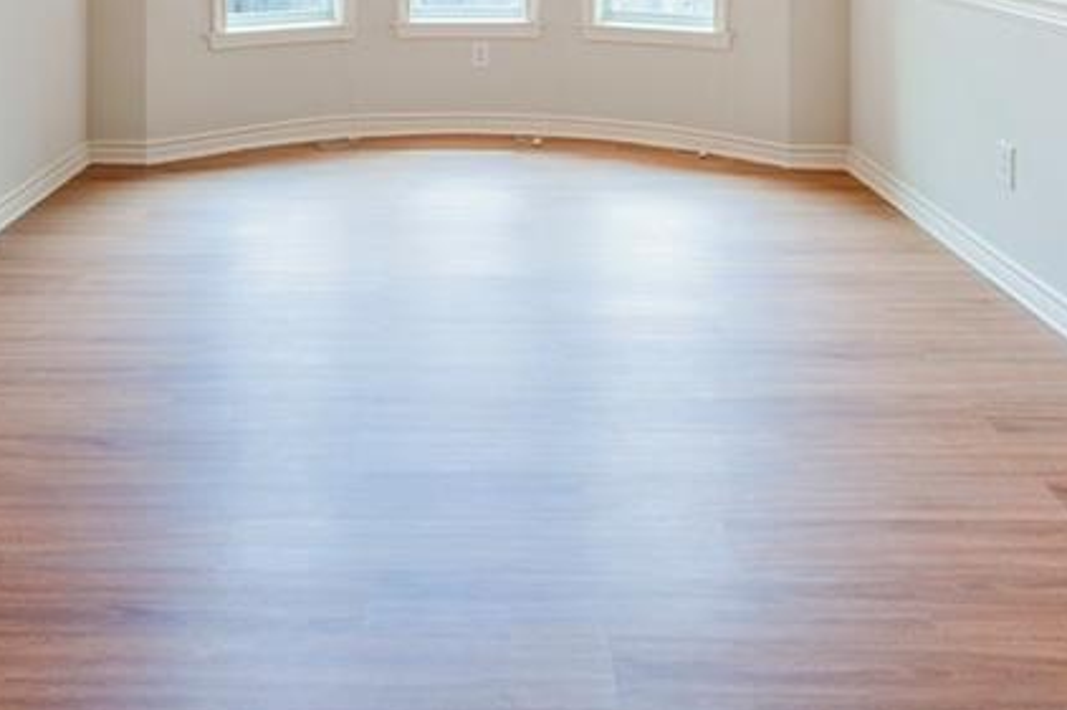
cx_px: 470
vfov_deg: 32.4
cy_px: -91
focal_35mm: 35
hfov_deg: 53.7
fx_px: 1050
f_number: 4.5
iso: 320
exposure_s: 1/400
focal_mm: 14.6
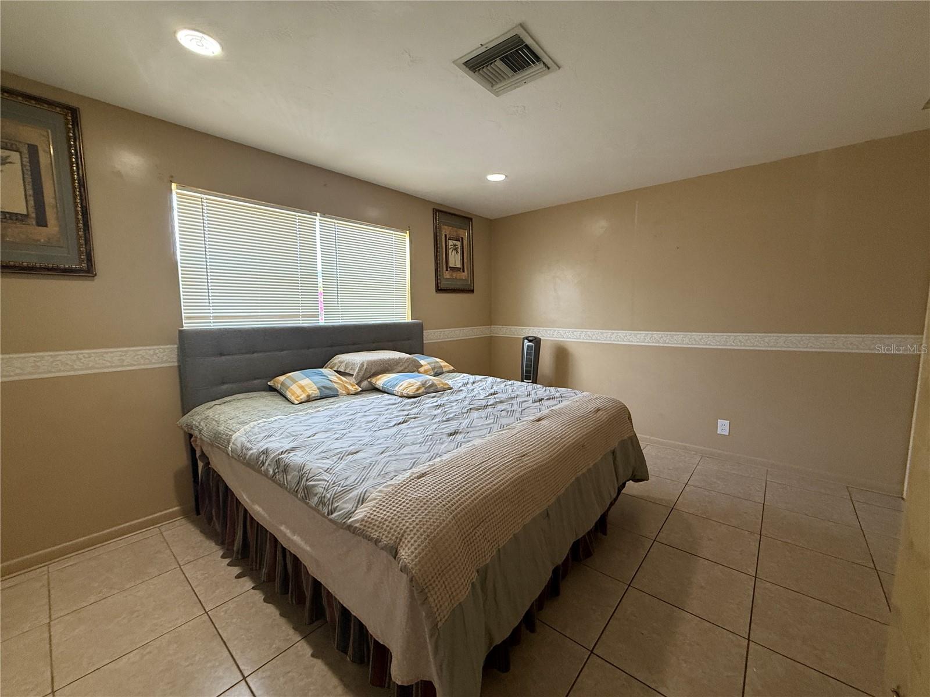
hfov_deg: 102.1
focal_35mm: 14
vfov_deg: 85.7
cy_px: 348
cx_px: 465
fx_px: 376
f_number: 2.2
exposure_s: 1/60
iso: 250
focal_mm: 2.22
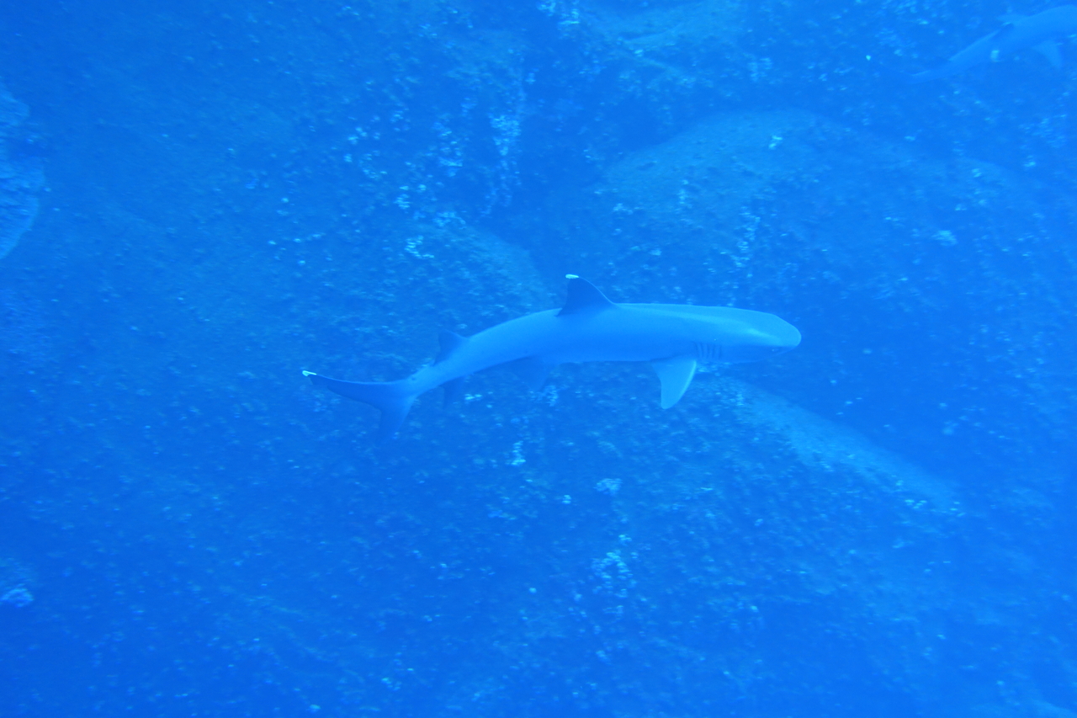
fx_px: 1256
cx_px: 538
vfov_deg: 31.9
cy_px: 359
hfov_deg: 46.4
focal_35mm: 42
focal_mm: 15.52
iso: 160
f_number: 2.8
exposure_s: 1/50
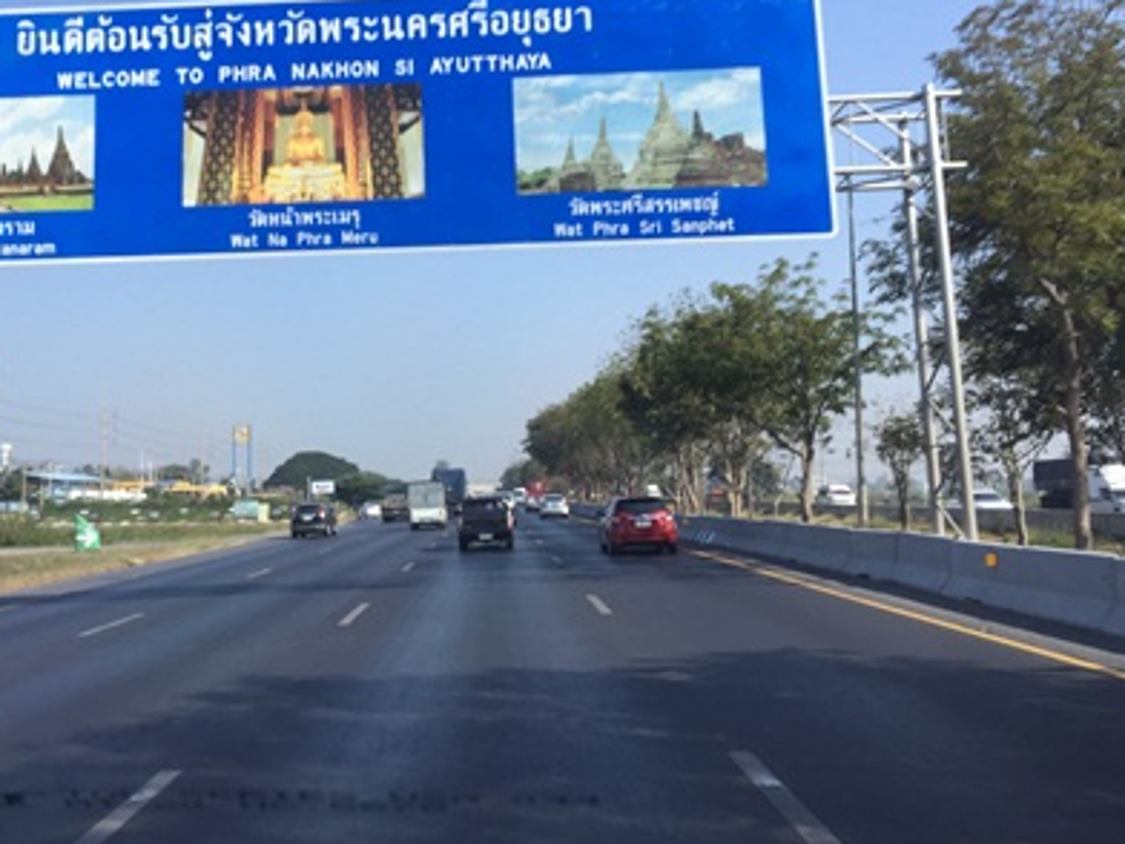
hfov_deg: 49.6
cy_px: 334
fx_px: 1202
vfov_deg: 38.5
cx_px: 416
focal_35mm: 37
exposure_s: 1/247
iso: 32
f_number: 2.2
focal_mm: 4.15
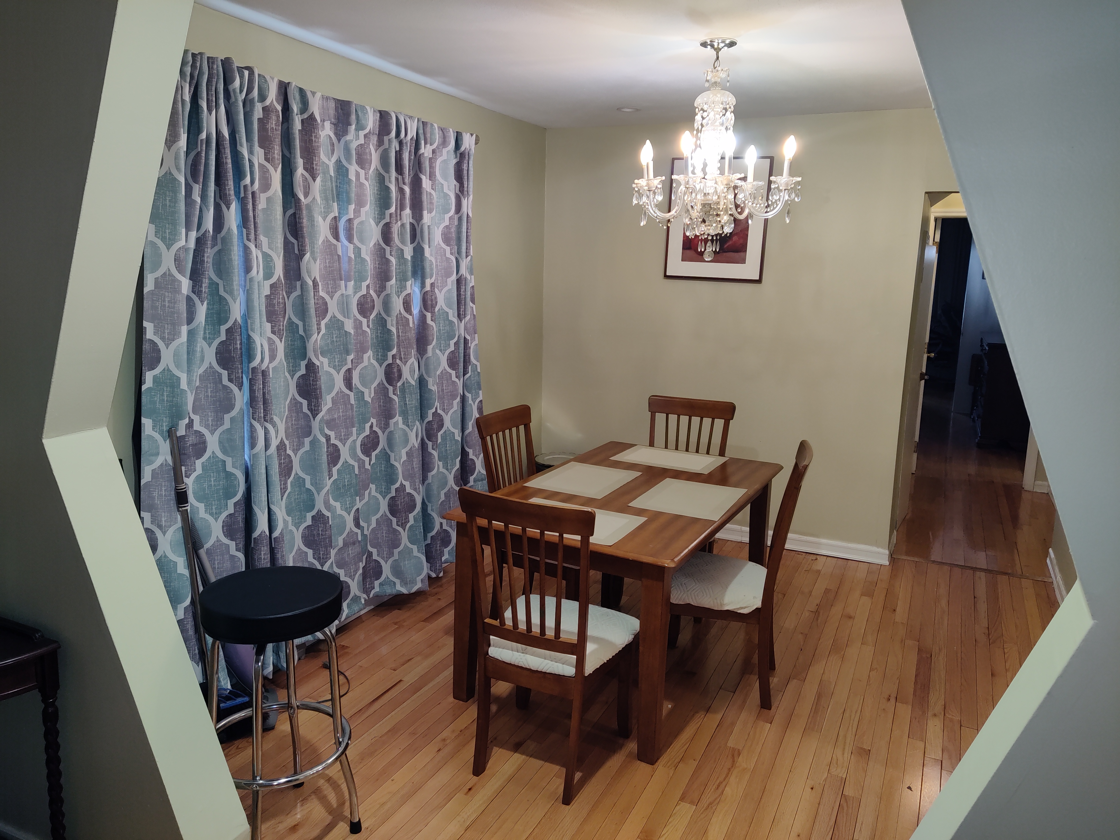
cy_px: 420
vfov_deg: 51.4
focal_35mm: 27
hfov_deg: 65.3
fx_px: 874
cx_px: 560
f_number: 1.79
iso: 373
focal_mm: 4.71
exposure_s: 1/33
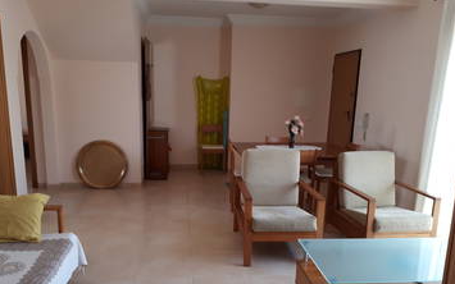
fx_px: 360
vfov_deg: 43.1
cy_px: 161
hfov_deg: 64.6
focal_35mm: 29
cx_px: 228
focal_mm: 3.6
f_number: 1.9
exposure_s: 1/33
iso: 80
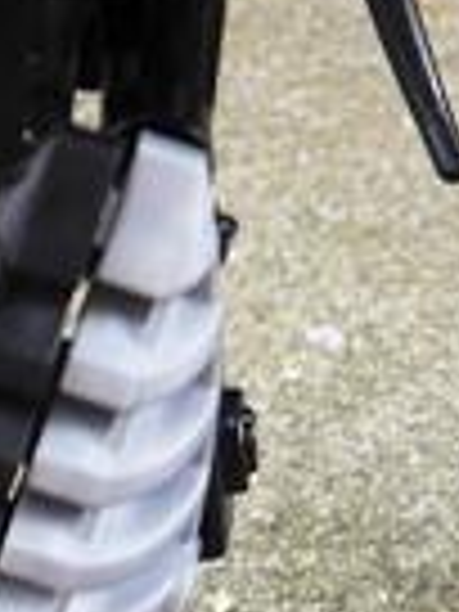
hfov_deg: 10.5
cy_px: 302
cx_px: 115
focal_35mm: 141
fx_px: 2493
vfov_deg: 14.0
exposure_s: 1/45
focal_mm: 6.2
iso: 100
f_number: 2.8
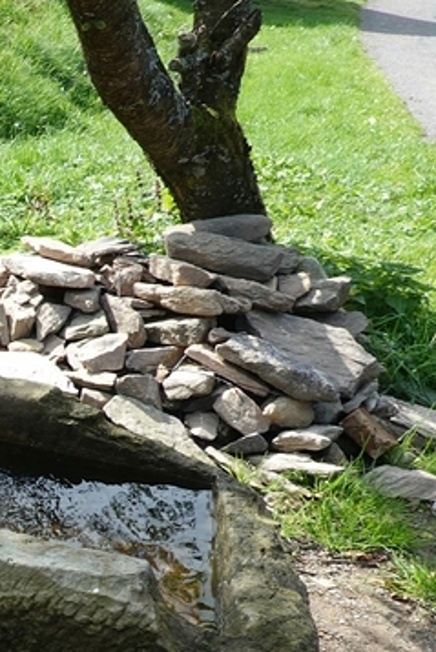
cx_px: -440
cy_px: 547
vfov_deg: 29.2
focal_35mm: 67
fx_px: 1216
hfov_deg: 15.9
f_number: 8
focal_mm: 9
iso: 125
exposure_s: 1/80
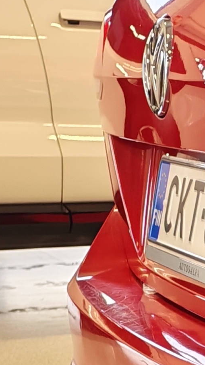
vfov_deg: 13.6
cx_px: 724
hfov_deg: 6.8
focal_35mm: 153
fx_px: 1477
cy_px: 453
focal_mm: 6.12
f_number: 1.9
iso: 250
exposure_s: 1/100
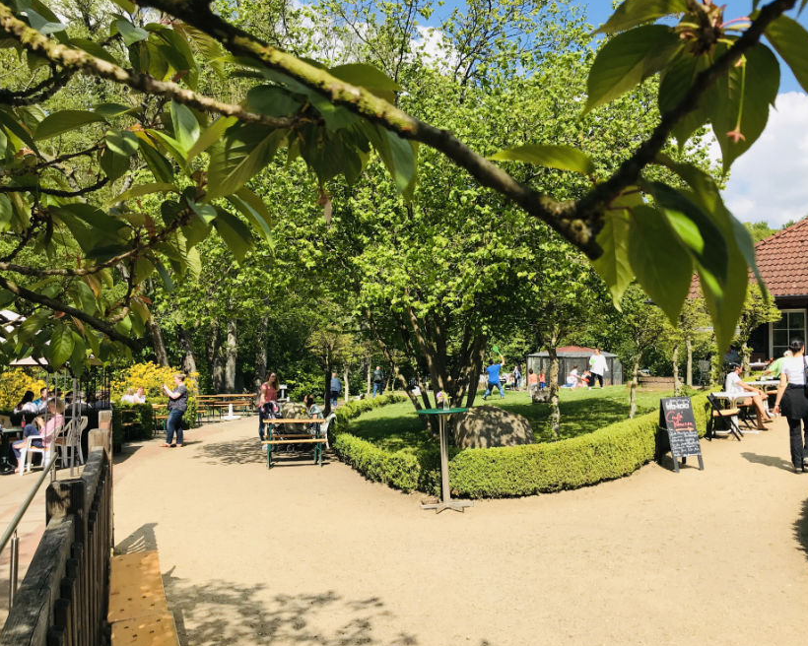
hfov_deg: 58.7
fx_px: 717
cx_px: 426
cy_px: 327
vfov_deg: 48.5
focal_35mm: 30
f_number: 1.8
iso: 20
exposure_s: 1/1709
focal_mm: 4
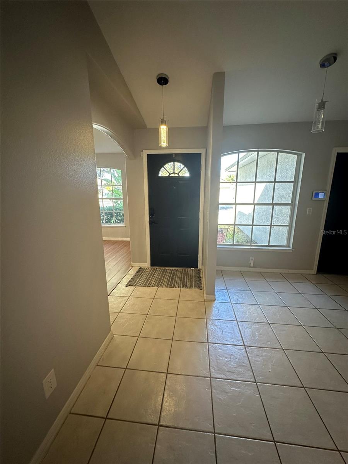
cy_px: 232
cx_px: 174
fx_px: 188
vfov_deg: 102.1
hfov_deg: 85.7
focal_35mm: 14
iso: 200
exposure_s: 1/120
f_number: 2.2
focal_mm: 2.22
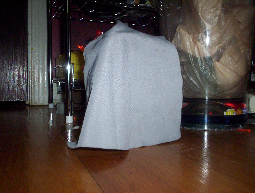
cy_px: 96
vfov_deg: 37.9
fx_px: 281
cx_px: 128
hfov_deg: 48.9
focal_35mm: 38
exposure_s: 1/60
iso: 140
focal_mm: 4.99
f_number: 4.5
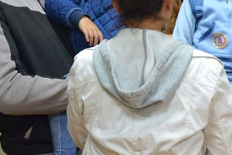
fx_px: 2502
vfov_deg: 3.5
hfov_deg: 5.3
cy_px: 45
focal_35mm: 388
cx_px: 230
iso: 800
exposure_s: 1/30
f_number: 5.6
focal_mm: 105
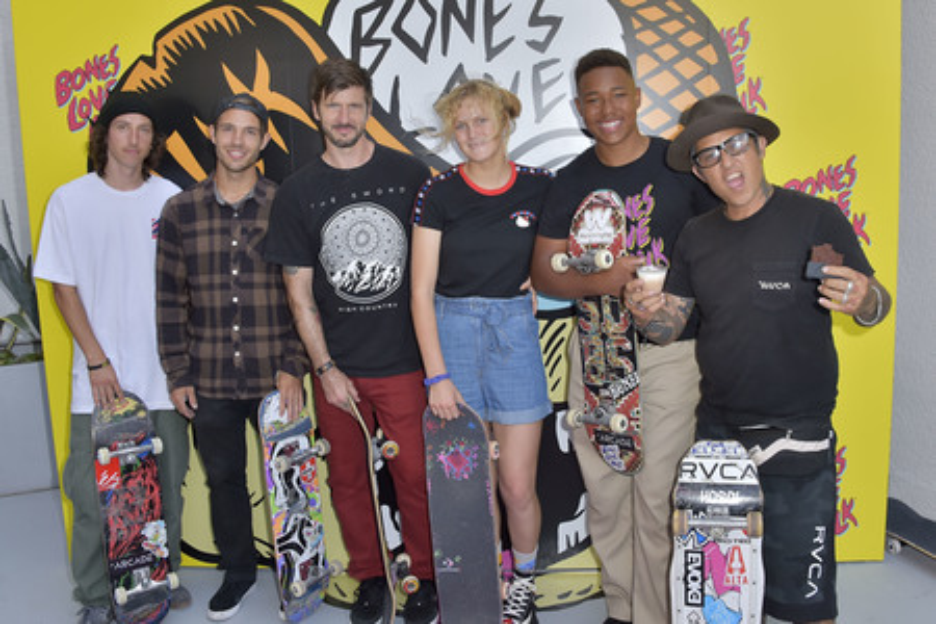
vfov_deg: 46.4
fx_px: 728
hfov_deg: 65.5
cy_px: 312
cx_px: 468
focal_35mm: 28
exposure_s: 1/250
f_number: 7.1
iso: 320
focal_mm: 28
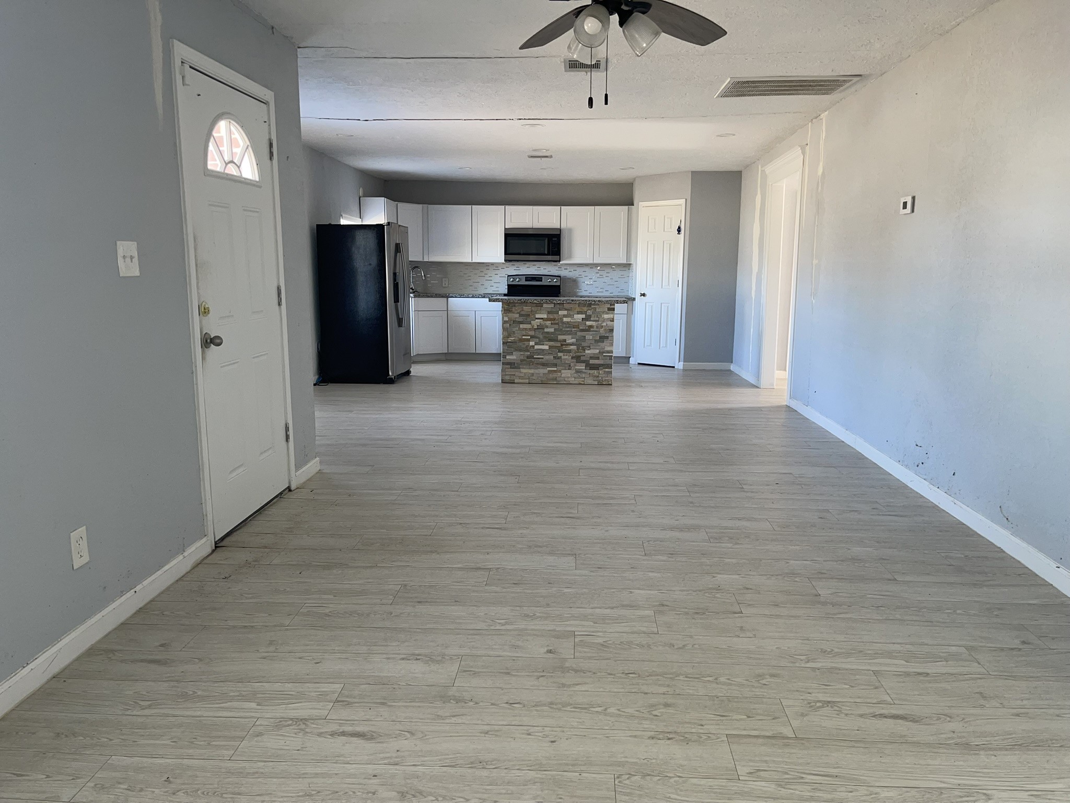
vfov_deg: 54.9
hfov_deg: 69.4
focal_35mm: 25
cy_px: 402
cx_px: 535
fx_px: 773
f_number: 1.6
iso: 32
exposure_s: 1/41
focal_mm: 5.1
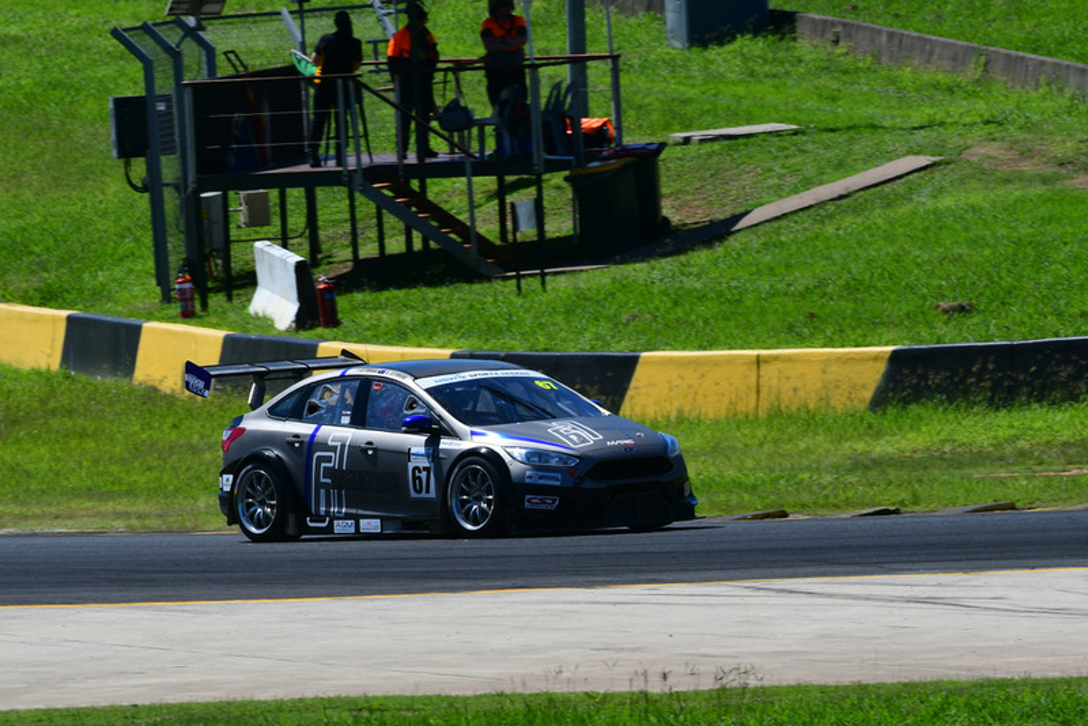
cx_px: 544
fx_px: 14511
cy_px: 363
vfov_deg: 2.9
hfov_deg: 4.3
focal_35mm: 480
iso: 500
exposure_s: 1/640
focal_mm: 320
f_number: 14
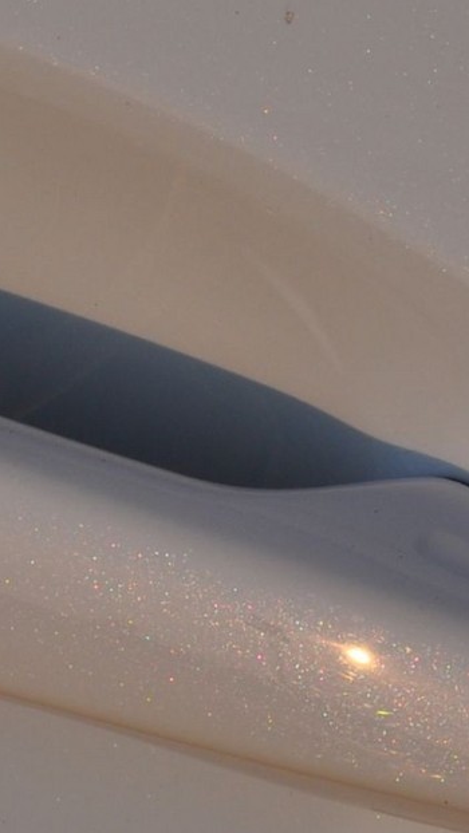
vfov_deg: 7.6
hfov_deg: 4.3
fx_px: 6279
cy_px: 404
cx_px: 66
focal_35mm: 284
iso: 200
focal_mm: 45
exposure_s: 1/500
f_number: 11
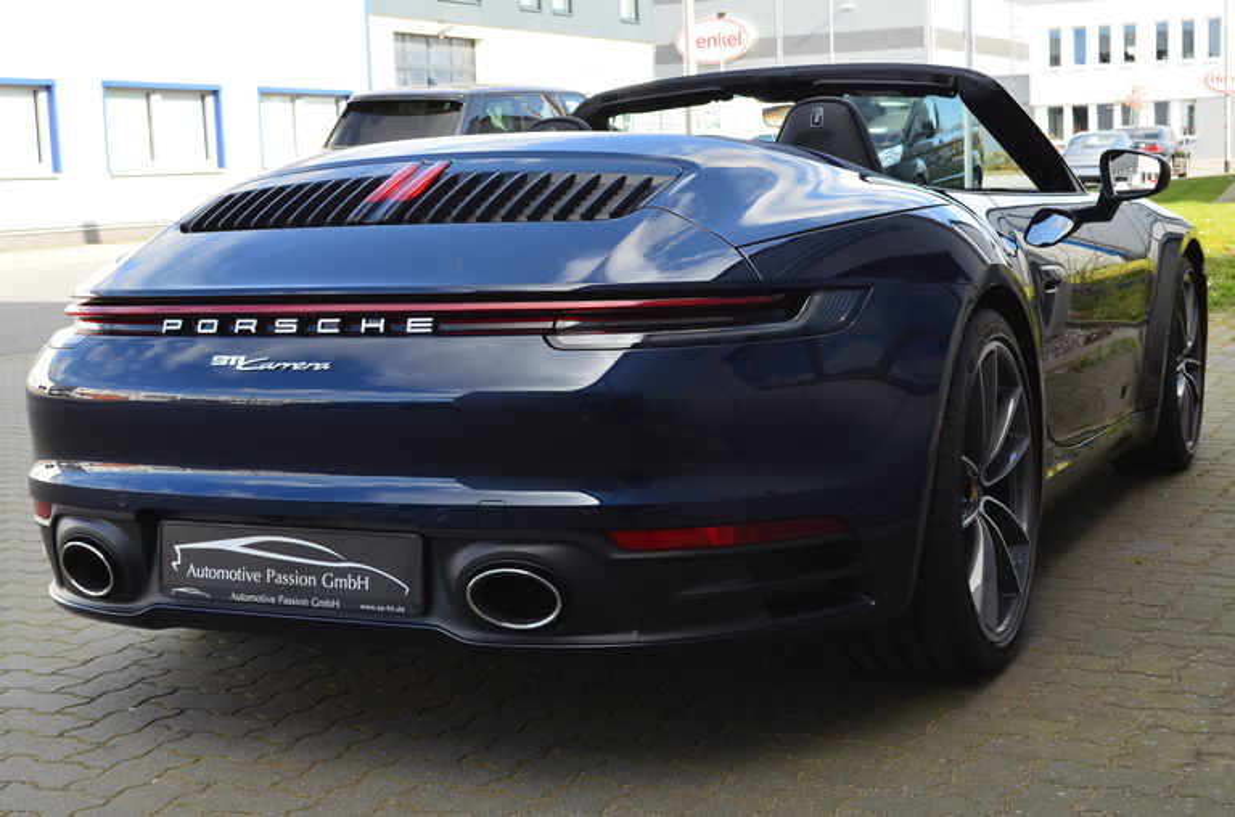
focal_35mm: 52
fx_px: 1797
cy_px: 408
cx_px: 618
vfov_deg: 25.6
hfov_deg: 37.9
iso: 400
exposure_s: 1/125
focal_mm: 35
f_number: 9
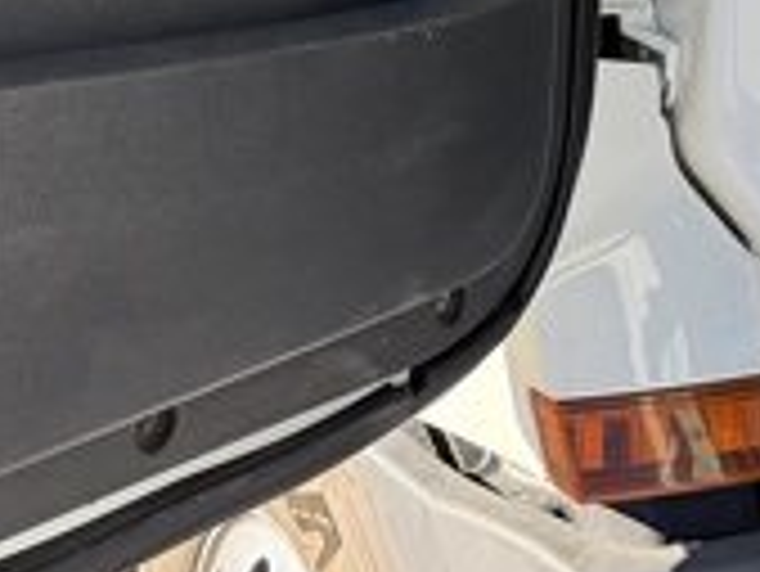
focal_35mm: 85
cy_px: -342
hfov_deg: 21.4
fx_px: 1868
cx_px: 899
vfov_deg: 15.7
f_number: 1.78
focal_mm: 6.76
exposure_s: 1/1005
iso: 100
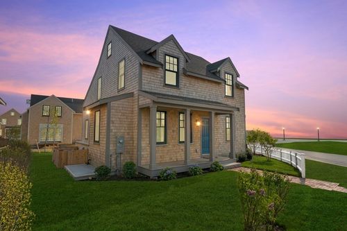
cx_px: 174
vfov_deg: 67.3
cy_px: 116
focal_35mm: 18
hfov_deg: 90.0
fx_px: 173
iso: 200
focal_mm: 12
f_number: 11
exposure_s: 1/200
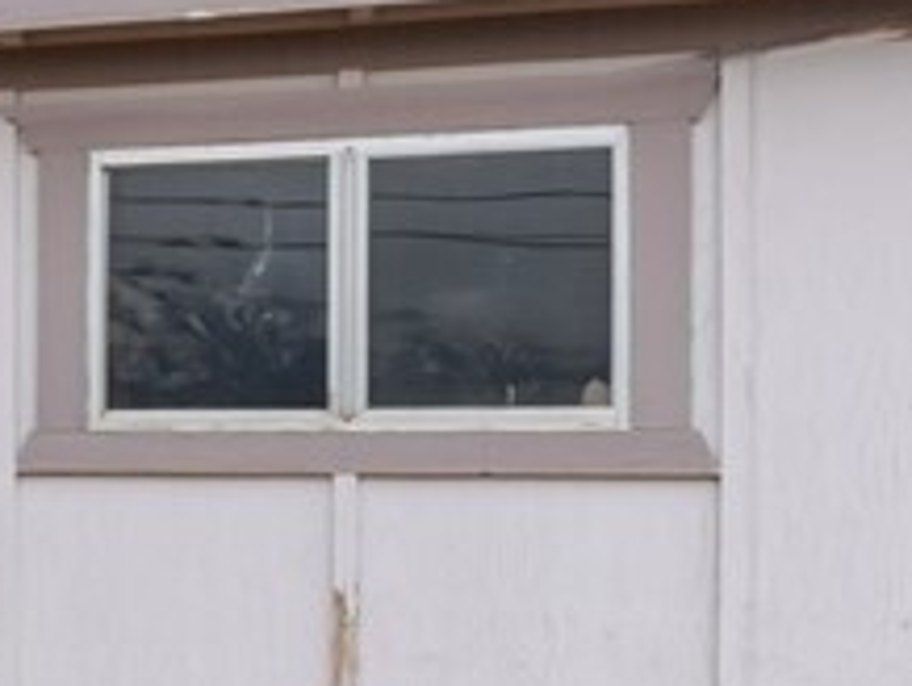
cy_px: 433
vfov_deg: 13.2
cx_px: -1939
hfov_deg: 10.7
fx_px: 2954
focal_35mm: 112
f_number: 8
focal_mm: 15
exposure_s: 1/200
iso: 100
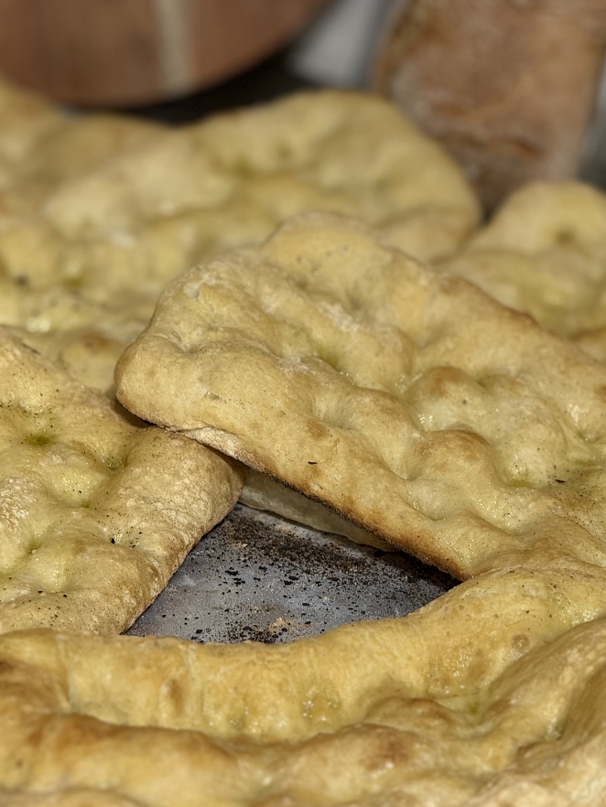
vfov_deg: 14.5
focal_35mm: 136
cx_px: 307
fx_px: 3173
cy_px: 414
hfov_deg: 10.9
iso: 125
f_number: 2.8
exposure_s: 1/100
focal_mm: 15.66
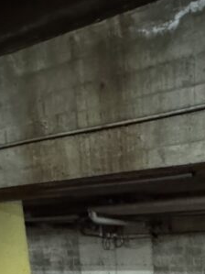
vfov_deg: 31.6
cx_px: 194
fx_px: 379
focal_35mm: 48
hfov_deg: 28.7
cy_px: 345
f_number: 2.2
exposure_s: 1/25
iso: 1600
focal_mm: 2.22
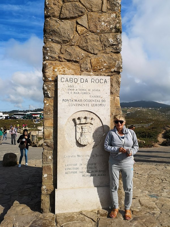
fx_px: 177
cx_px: 85
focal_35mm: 27
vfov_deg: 65.3
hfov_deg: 51.4
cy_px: 114
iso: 50
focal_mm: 3.95
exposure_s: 1/3448
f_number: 1.8
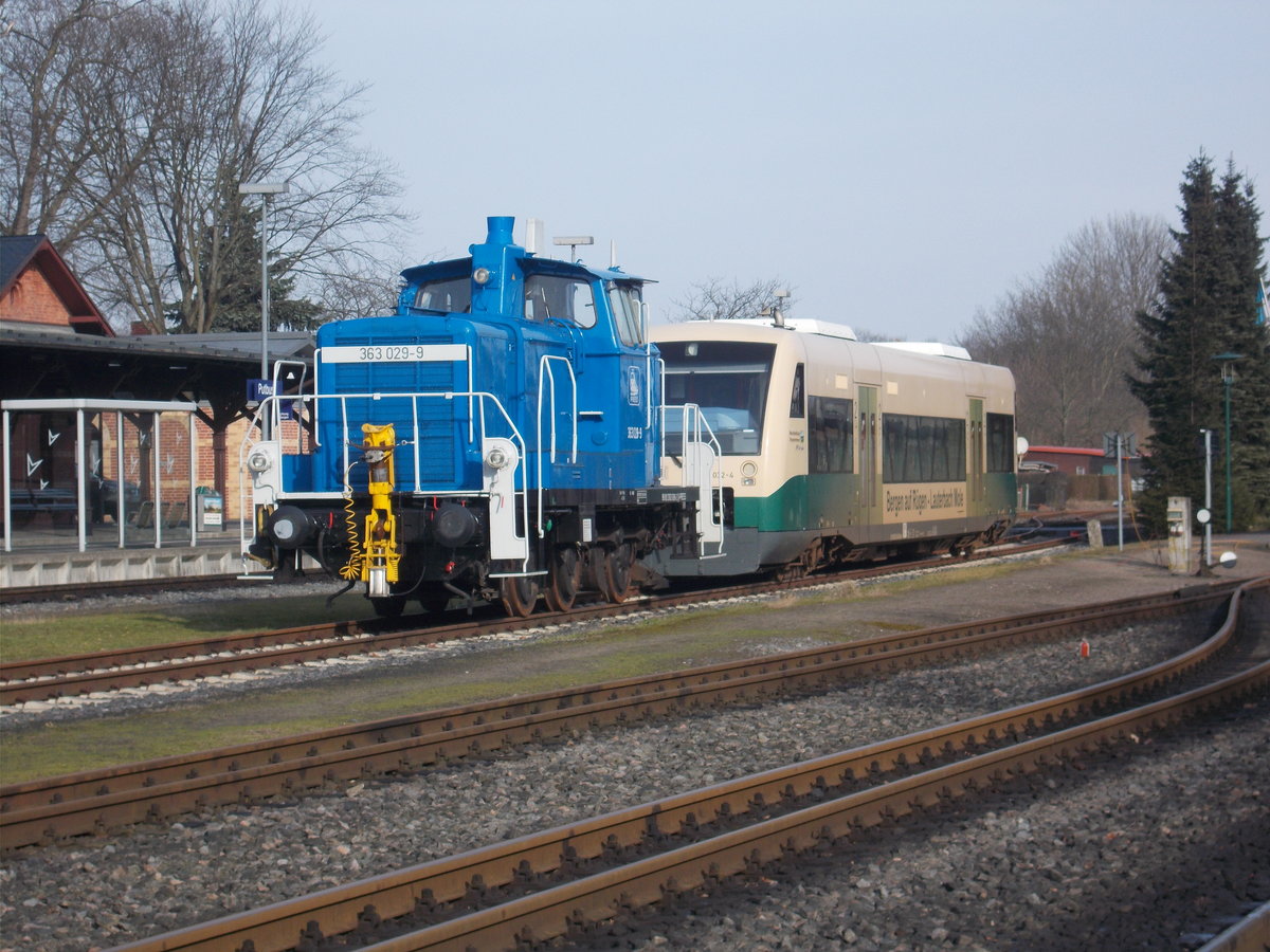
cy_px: 476
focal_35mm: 113
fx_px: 4146
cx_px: 635
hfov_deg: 17.4
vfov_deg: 13.1
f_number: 6
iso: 80
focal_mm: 20.1
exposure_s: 1/250
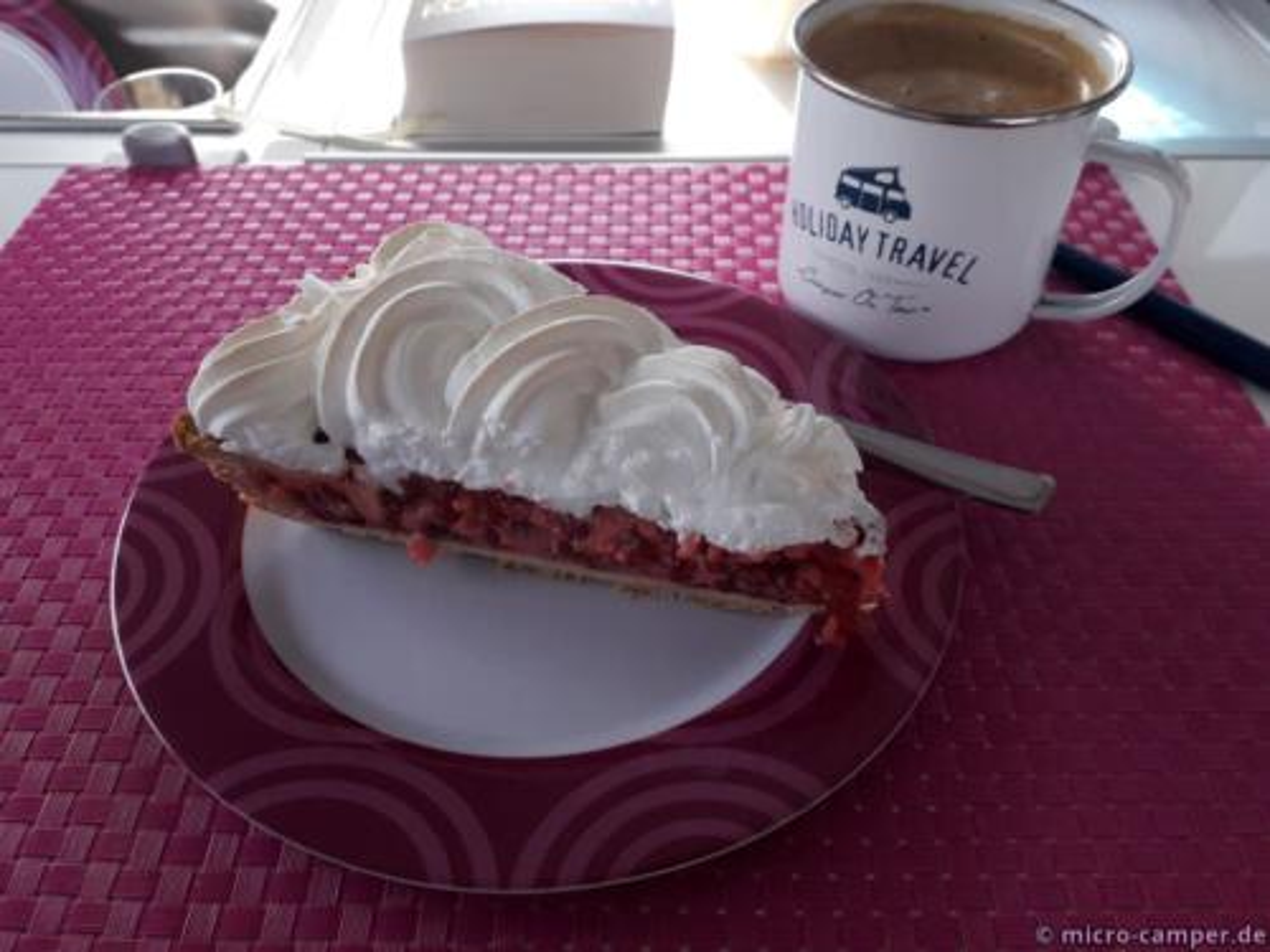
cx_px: 635
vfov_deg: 51.4
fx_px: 991
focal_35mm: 27
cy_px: 476
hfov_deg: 65.3
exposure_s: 1/152
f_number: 1.9
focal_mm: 3.6
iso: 40
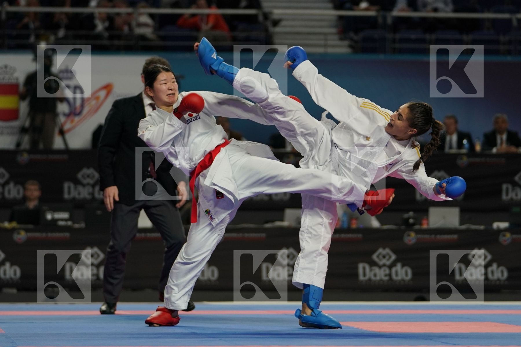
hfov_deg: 11.9
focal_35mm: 172
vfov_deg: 8.0
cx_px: 260
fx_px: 2489
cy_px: 174
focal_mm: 115
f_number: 2.8
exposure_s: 1/1000
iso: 800
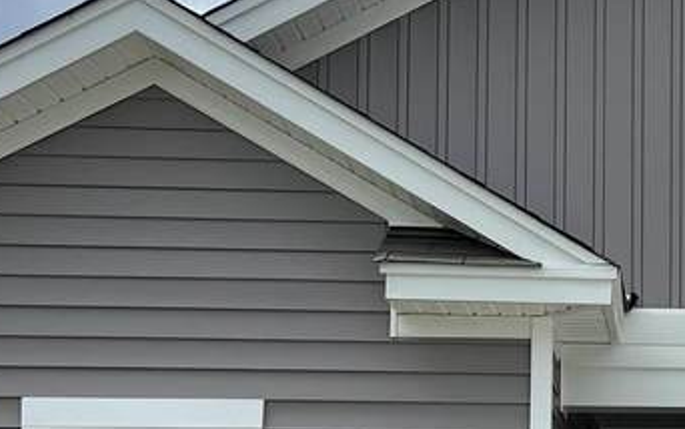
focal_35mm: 103
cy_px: 473
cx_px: 931
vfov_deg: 12.5
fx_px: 1923
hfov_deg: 18.5
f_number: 1.5
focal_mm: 5.7
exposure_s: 1/5587
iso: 50
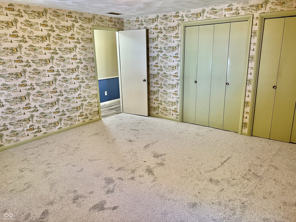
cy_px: 111
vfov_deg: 53.1
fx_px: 222
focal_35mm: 26
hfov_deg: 67.3
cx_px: 148
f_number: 1.5
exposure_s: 1/60
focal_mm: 5.7
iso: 125
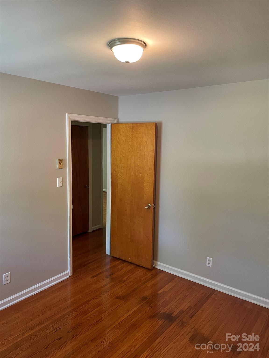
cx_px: 134
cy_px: 179
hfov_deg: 53.1
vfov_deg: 67.3
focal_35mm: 26
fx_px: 269
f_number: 1.6
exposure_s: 1/60
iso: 320
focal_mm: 4.2
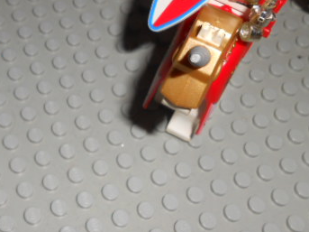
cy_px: 57
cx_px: 47
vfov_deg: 25.8
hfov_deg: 33.0
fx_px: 500
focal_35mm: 56
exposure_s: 1/25
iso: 80
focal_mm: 5.3
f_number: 11.9
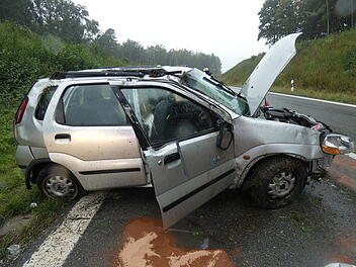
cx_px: 178
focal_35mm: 20
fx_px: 206
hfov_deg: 81.7
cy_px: 134
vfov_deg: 66.0
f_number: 2.8
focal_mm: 3.6
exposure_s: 1/100
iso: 80
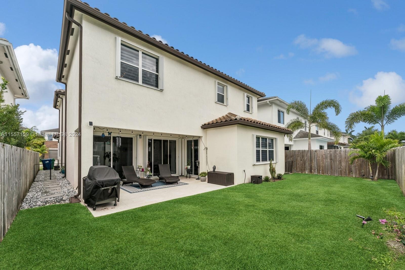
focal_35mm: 14
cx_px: 202
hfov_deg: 104.2
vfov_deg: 81.2
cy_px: 135
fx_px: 158
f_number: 9
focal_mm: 14
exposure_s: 1/200
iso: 200
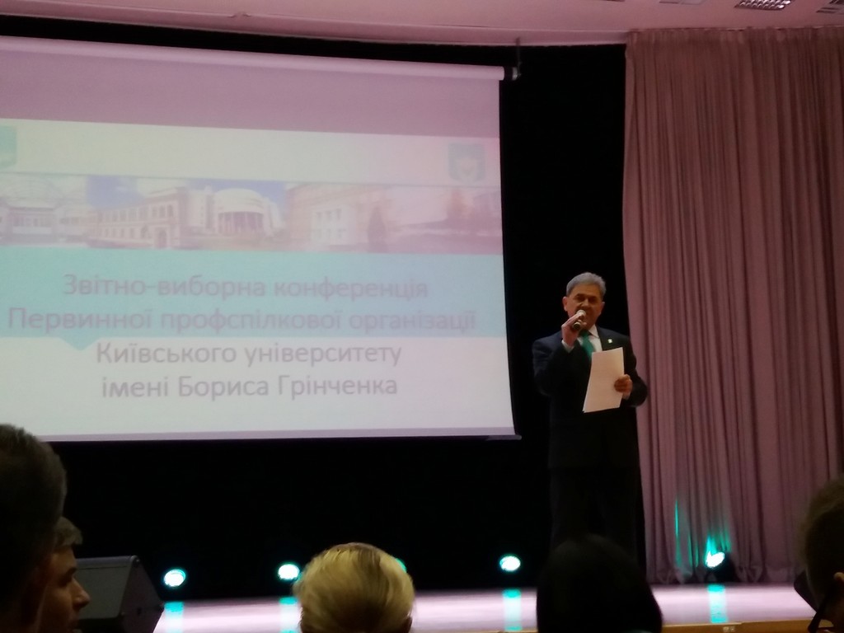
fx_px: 683
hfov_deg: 63.4
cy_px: 316
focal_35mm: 28
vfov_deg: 49.7
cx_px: 422
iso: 160
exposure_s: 1/25
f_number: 1.9
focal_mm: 3.7
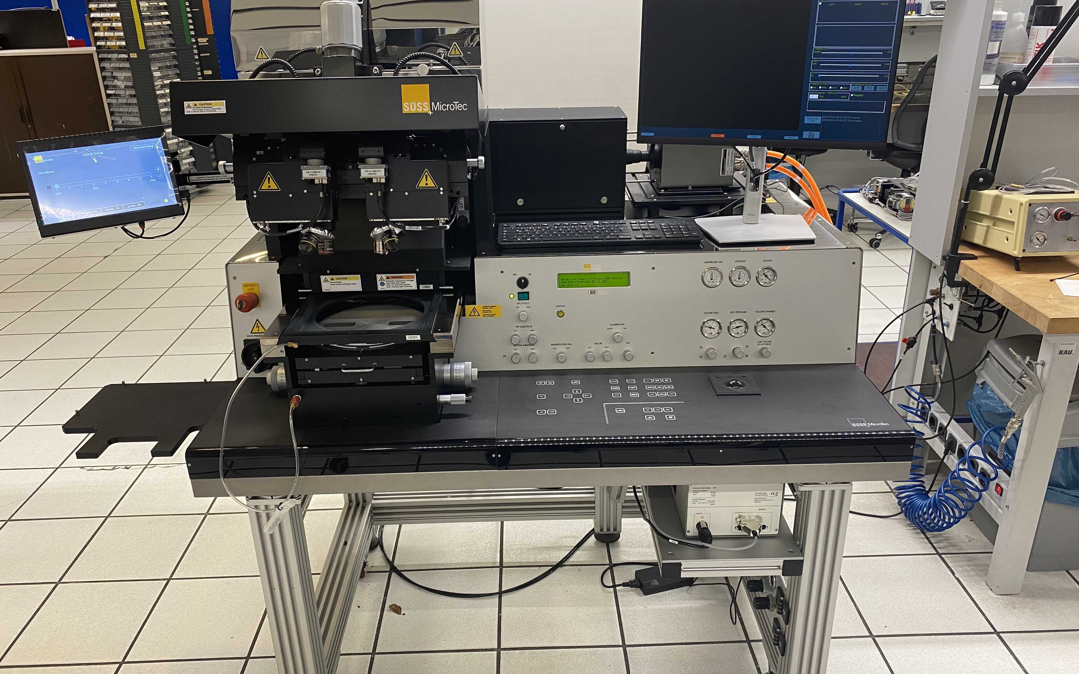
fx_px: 823
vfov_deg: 44.5
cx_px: 533
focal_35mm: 28
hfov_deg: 66.5
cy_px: 333
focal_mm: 4.25
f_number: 1.8
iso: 64
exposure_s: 1/50
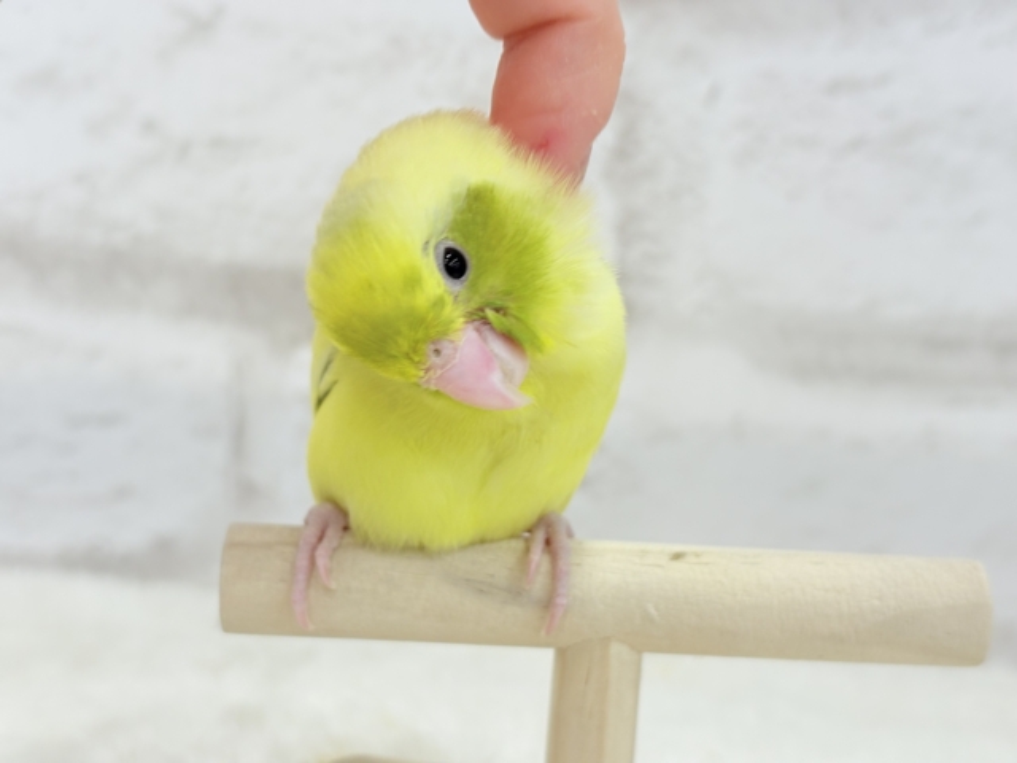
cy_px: 382
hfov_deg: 36.8
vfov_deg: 28.0
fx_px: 1528
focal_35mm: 52
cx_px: 508
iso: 40
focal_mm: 5.96
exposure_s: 1/50
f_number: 1.6
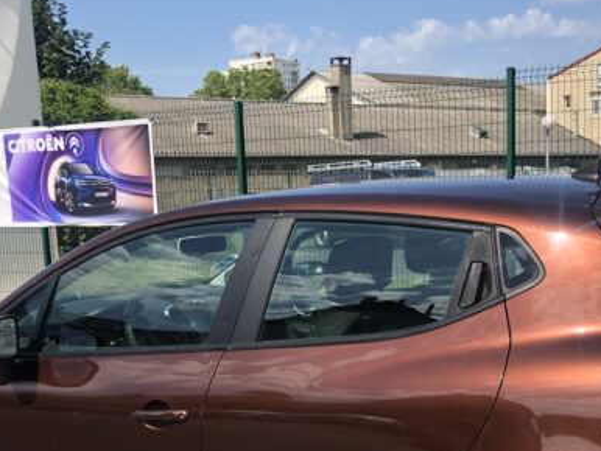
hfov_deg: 33.0
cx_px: 385
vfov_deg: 24.5
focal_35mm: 58
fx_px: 1008
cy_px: 406
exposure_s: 1/1600
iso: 20
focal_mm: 4
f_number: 1.8
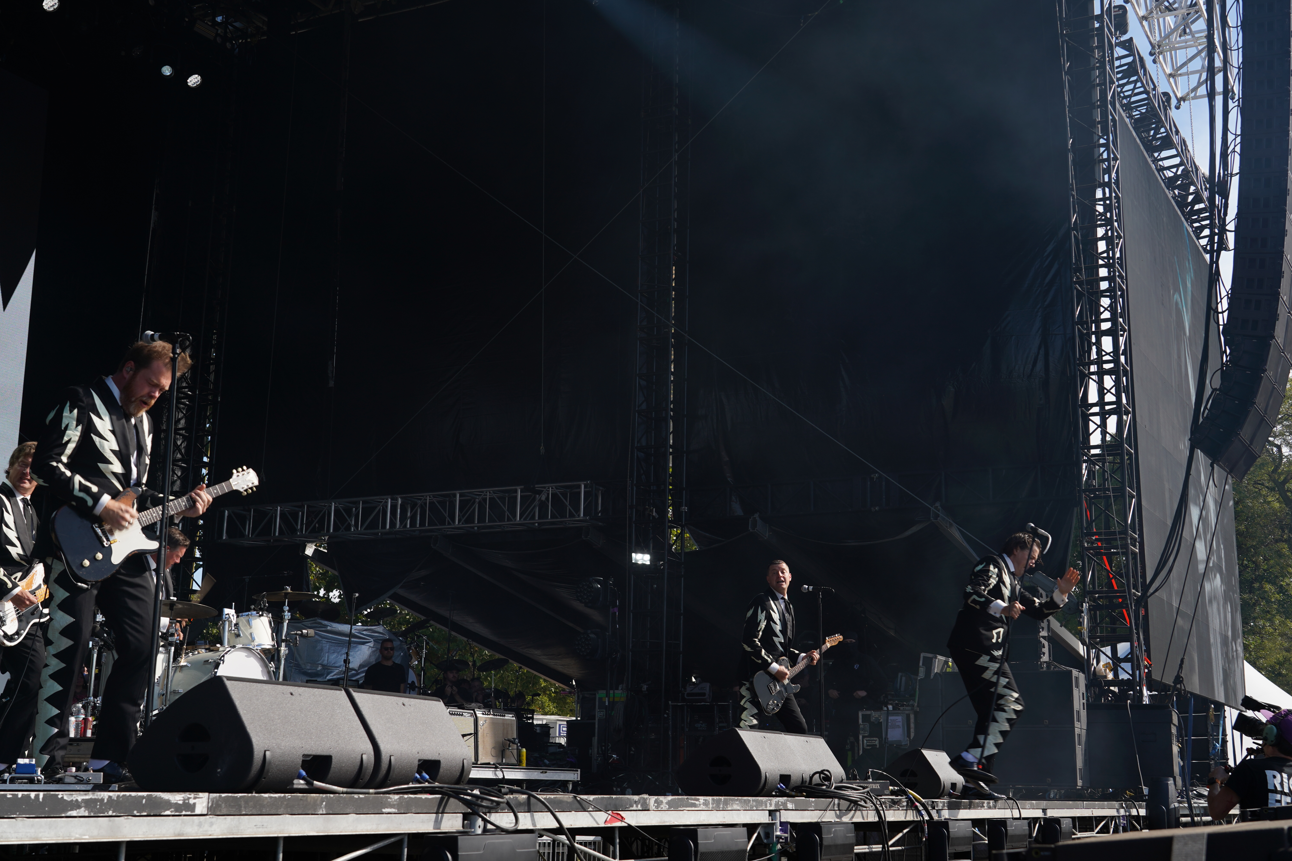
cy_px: 430
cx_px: 646
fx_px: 1543
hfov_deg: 45.4
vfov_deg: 31.2
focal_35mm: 43
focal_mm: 43
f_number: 8
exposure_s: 1/200
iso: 100
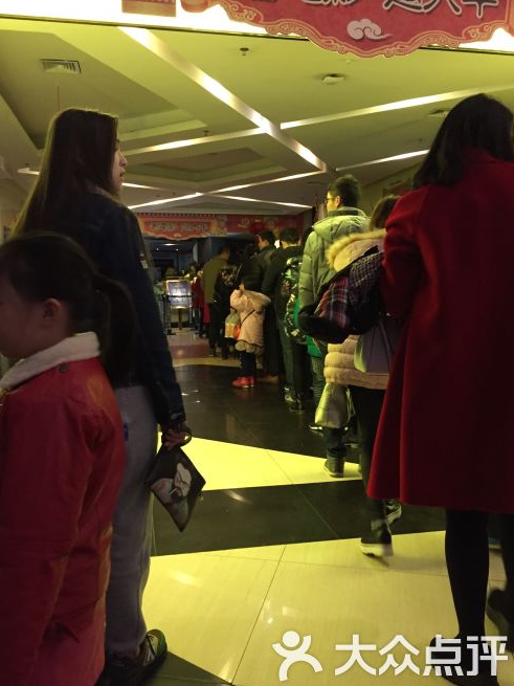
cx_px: 260
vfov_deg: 58.4
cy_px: 344
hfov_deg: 45.4
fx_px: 614
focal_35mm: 31
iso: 250
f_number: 2.2
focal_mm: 4.15
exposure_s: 1/17
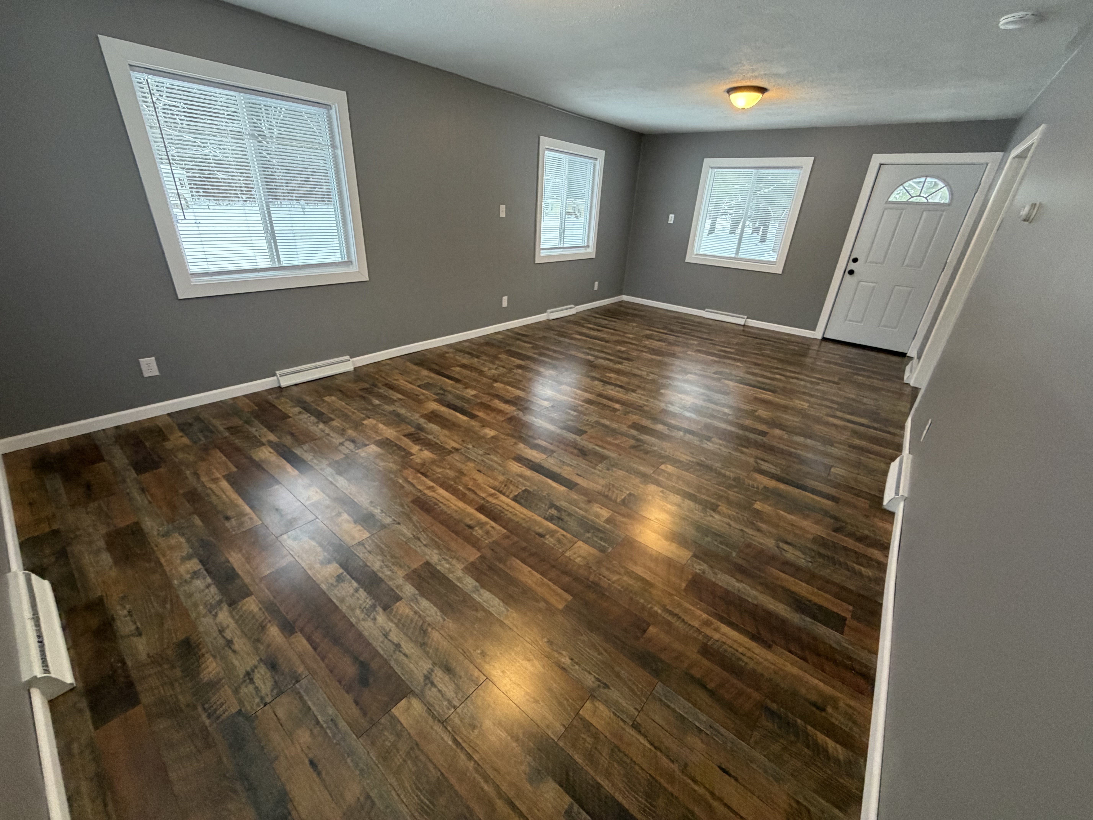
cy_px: 410
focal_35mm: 14
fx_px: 442
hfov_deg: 102.1
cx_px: 546
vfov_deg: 85.7
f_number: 2.2
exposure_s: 1/60
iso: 400
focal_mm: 2.22
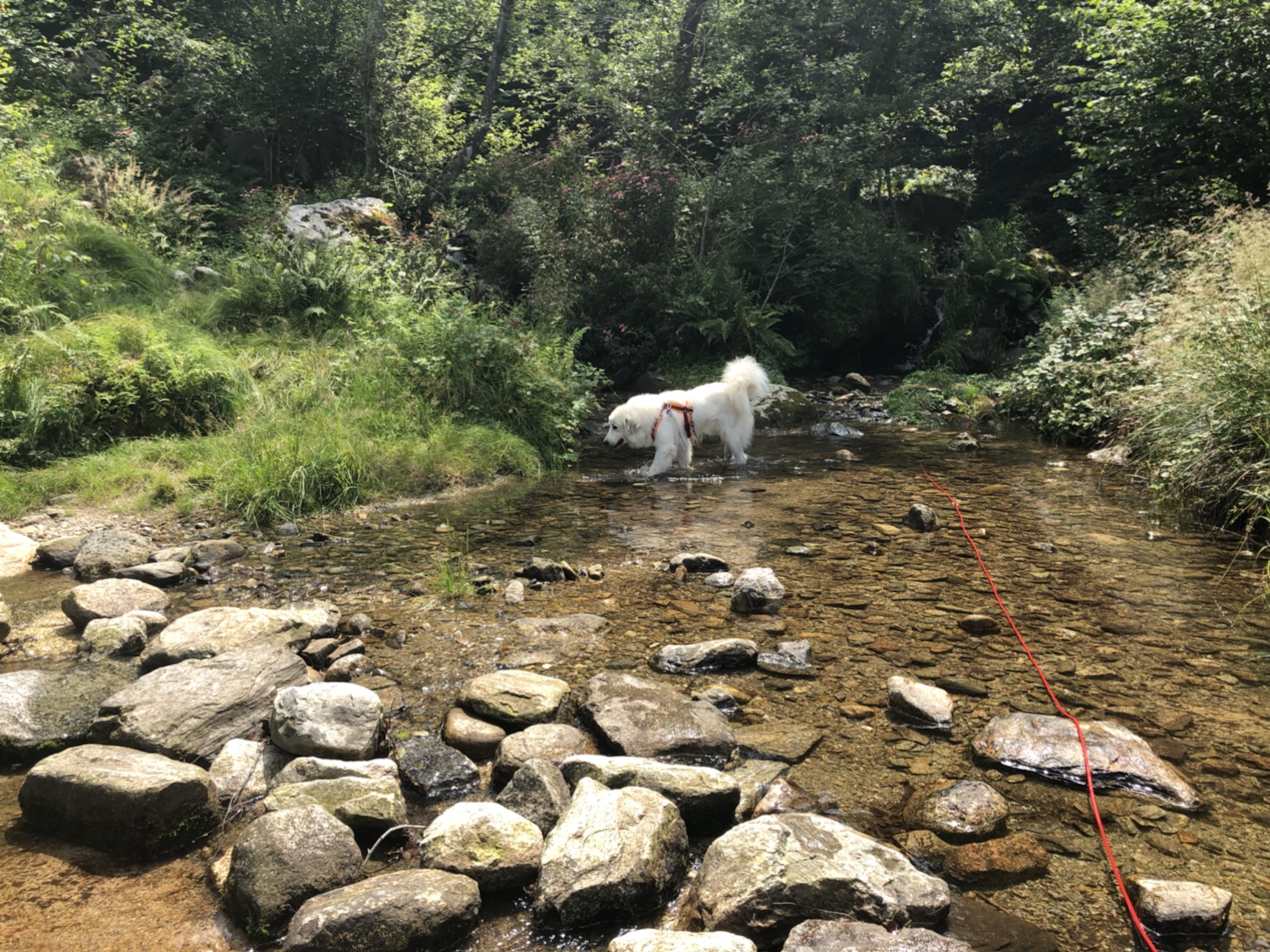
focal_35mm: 28
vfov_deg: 49.7
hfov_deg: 63.5
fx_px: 1027
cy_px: 476
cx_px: 635
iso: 20
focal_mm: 3.99
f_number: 1.8
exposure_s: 1/631
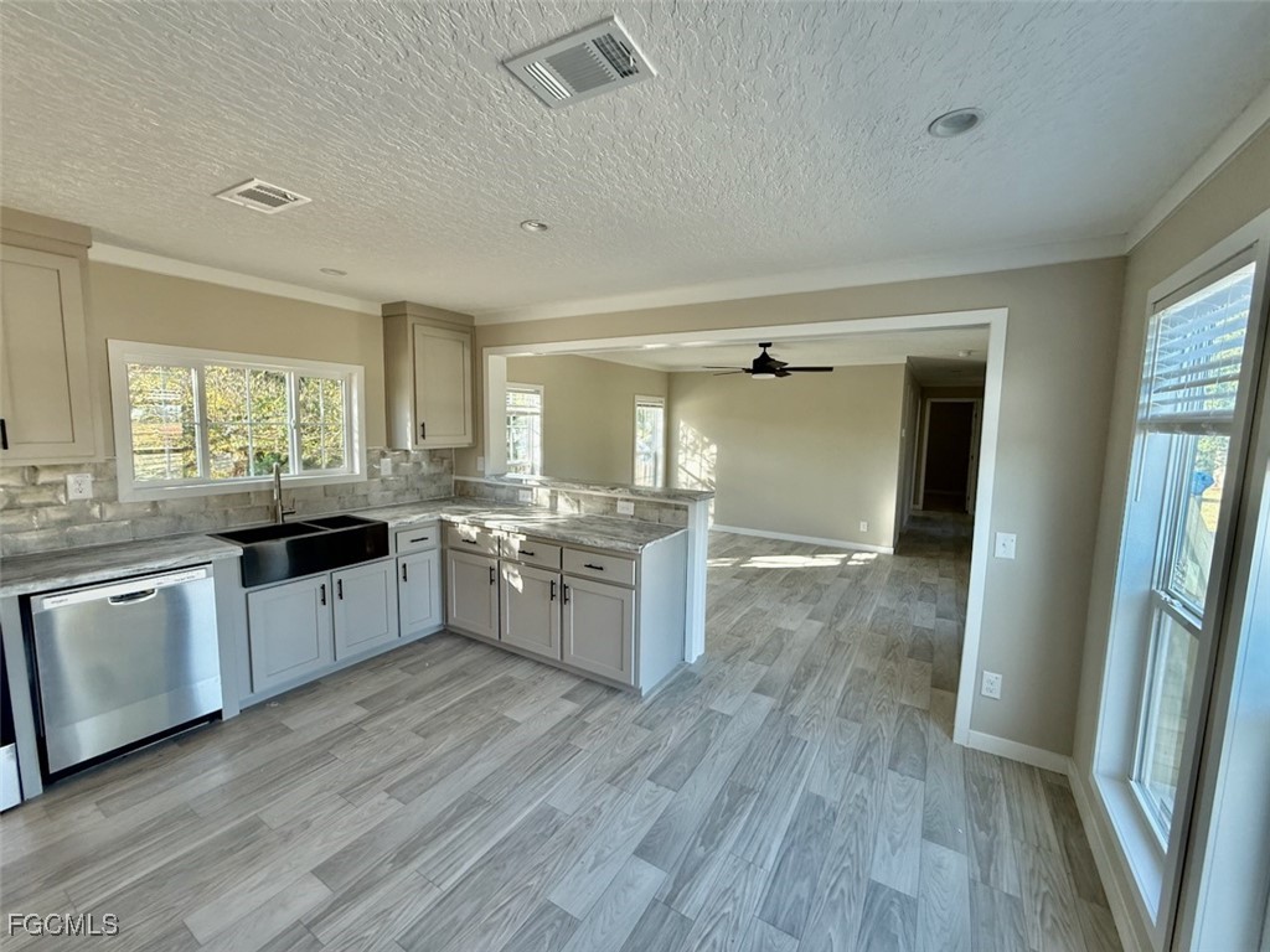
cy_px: 476
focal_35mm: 14
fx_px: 514
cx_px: 635
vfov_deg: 85.7
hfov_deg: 102.1
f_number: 2.2
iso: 100
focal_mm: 2.22
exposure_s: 1/99
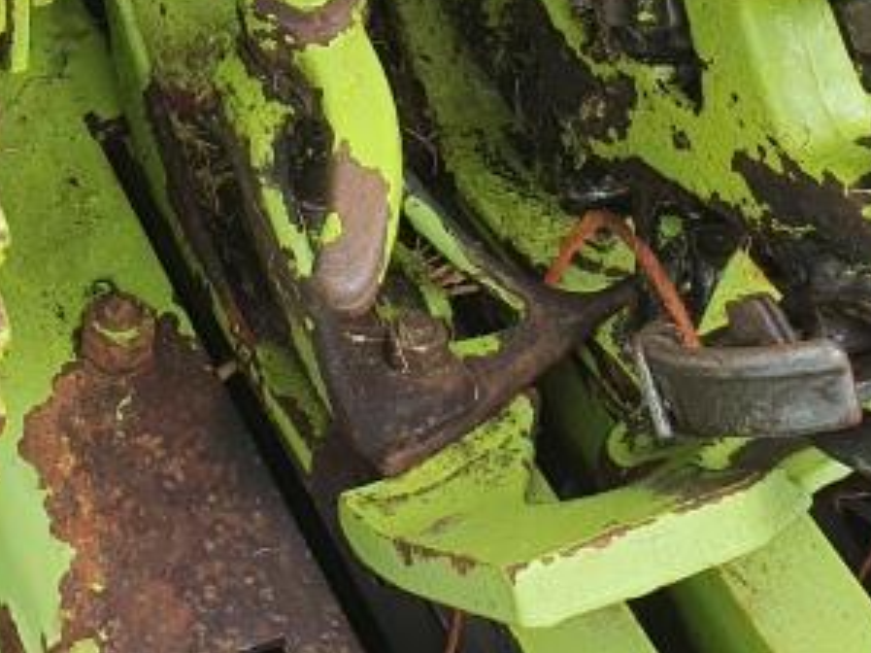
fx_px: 2238
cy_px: -370
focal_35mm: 89
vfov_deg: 15.2
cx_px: 256
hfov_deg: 21.9
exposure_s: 1/214
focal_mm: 4.32
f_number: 2.4
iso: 50
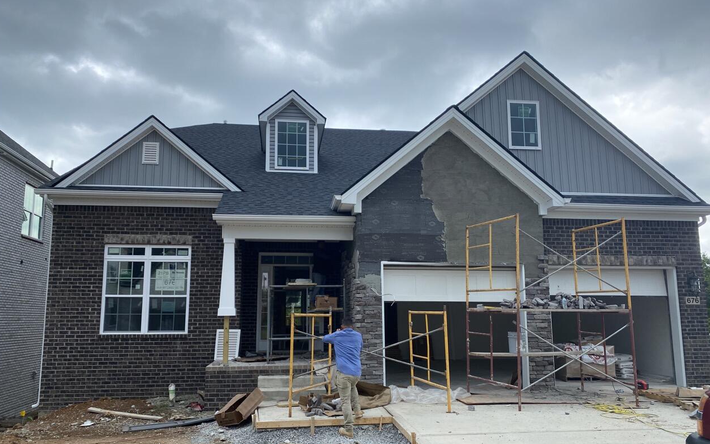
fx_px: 542
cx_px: 353
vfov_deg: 44.5
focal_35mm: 28
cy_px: 243
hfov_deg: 66.5
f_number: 1.8
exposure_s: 1/715
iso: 32
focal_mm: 4.25
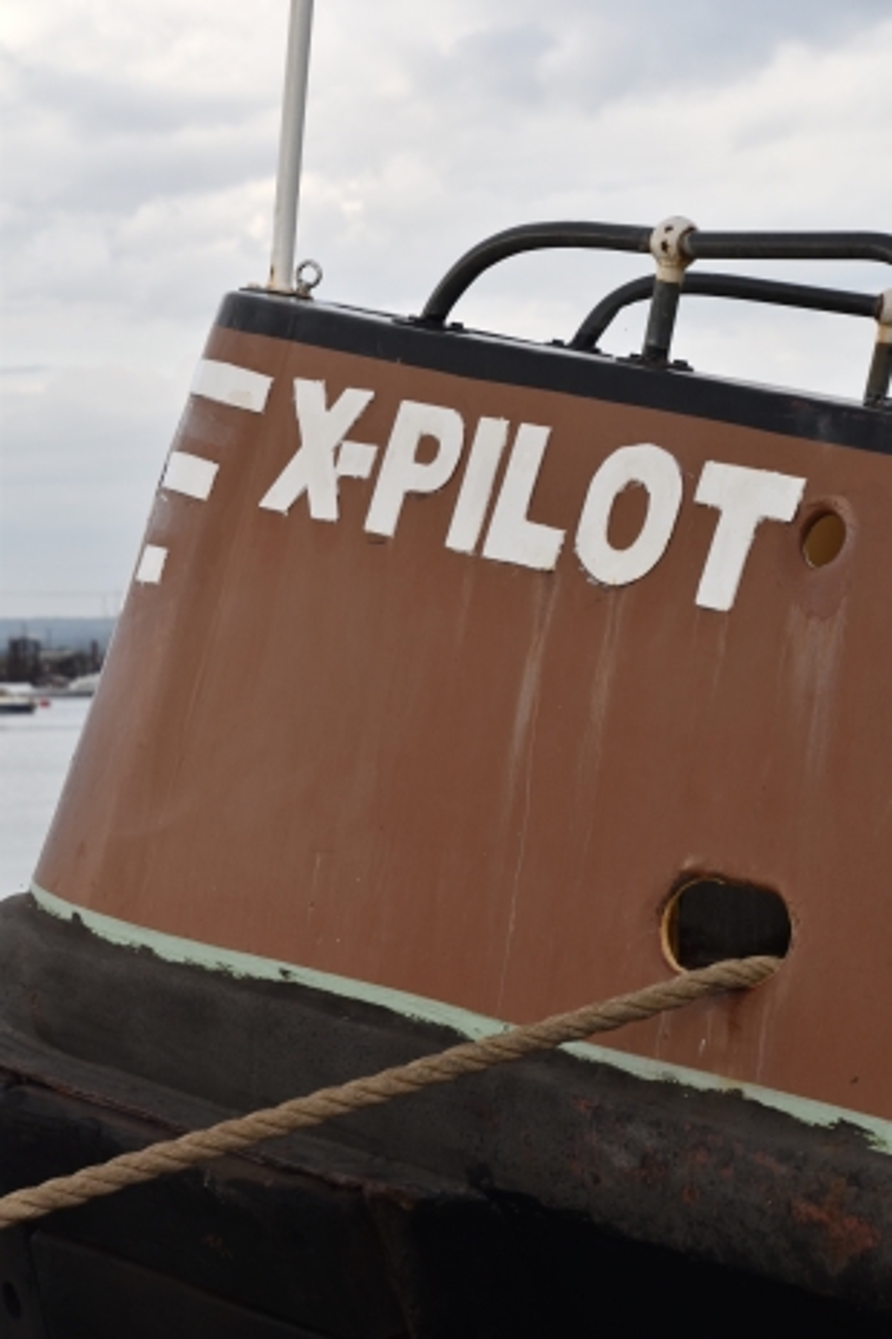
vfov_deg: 17.5
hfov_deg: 11.7
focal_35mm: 117
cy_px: 670
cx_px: 446
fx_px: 4348
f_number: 8
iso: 280
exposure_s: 1/250
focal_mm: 78
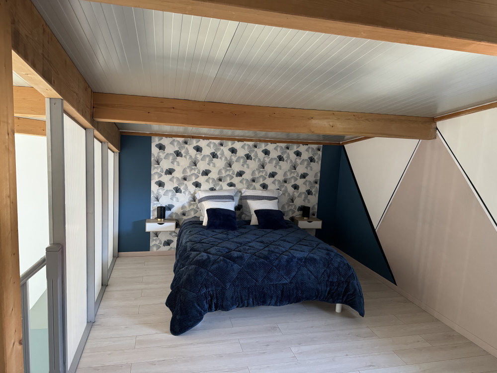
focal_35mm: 24
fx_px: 345
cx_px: 248
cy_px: 186
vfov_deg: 56.8
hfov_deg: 71.6
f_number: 1.78
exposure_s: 1/60
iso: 500
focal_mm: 6.86
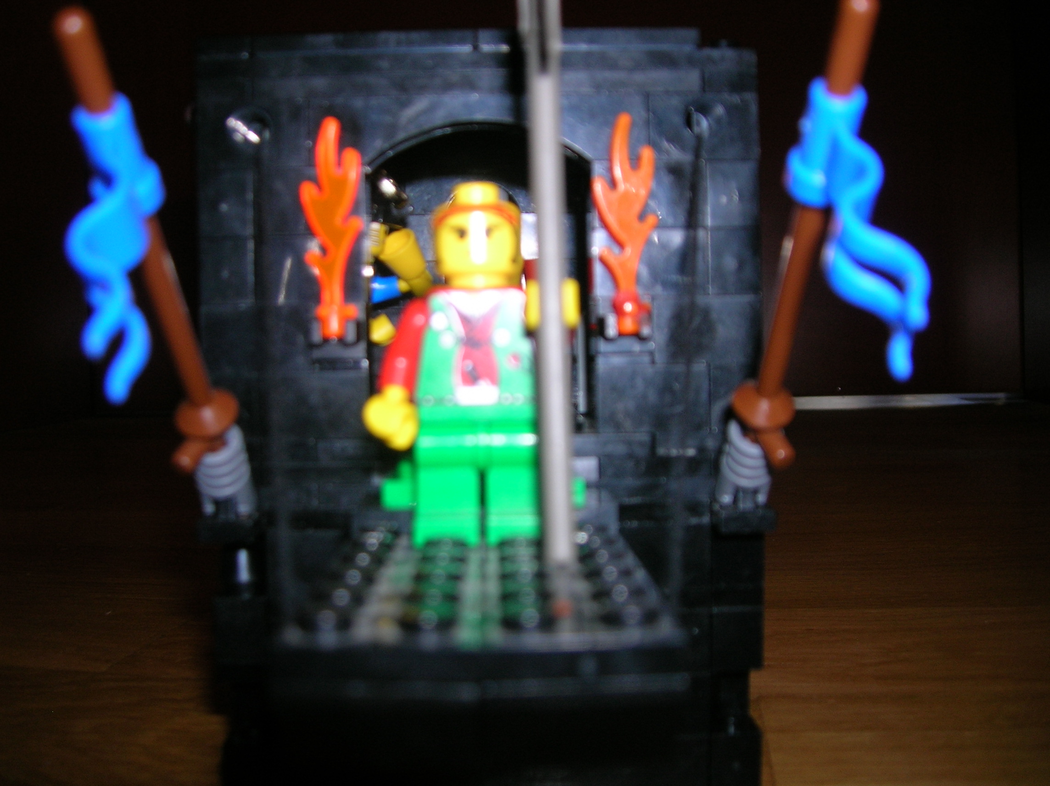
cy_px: 393
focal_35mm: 34
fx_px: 1030
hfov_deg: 54.0
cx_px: 525
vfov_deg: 41.7
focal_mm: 5.7
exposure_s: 1/60.1
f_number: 2.9
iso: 50
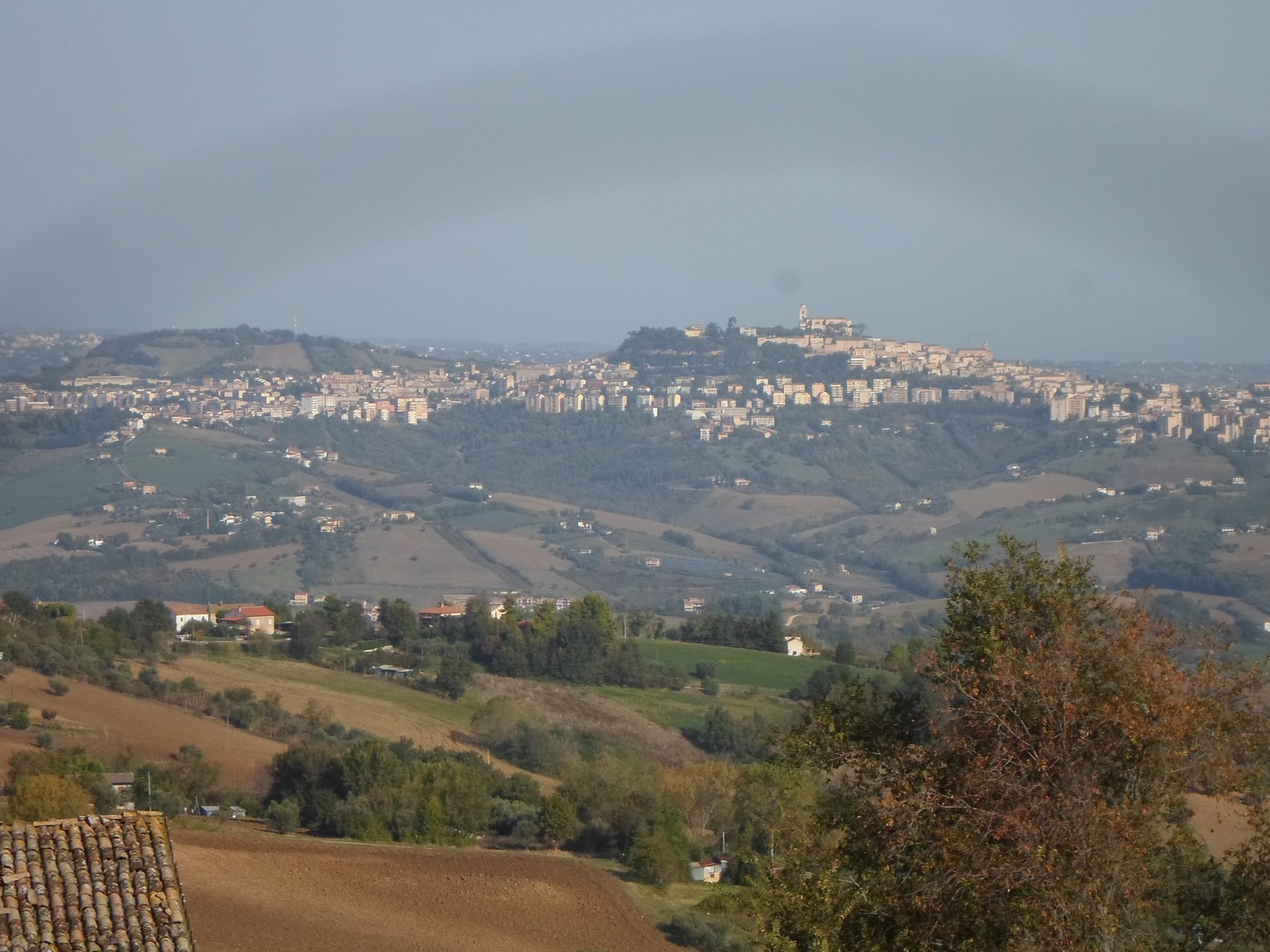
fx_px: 5613
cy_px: 408
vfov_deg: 9.7
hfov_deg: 12.9
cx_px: 679
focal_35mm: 153
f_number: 6.3
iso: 80
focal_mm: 22.5
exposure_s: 1/350
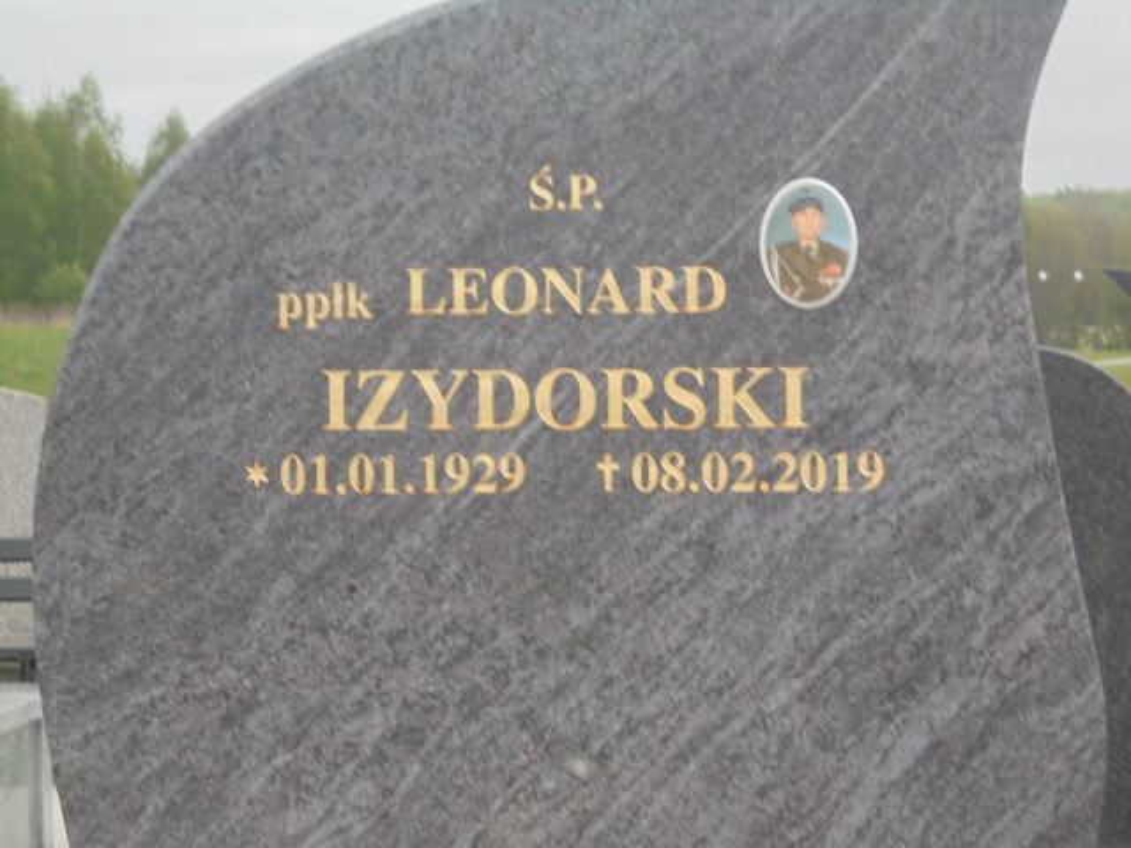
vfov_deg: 15.7
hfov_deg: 20.9
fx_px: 3071
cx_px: 566
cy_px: 424
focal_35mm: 94
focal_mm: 16.9
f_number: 4.7
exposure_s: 1/40
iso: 100
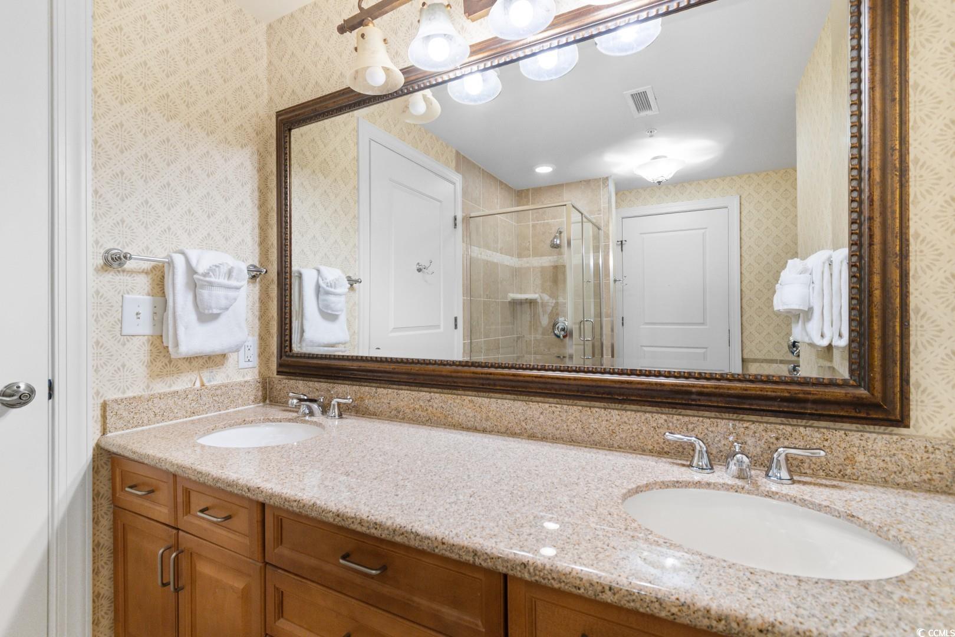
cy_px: 318
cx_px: 478
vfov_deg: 77.3
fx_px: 398
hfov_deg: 100.4
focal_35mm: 15
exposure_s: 1/13
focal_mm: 10
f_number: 4.5
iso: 100
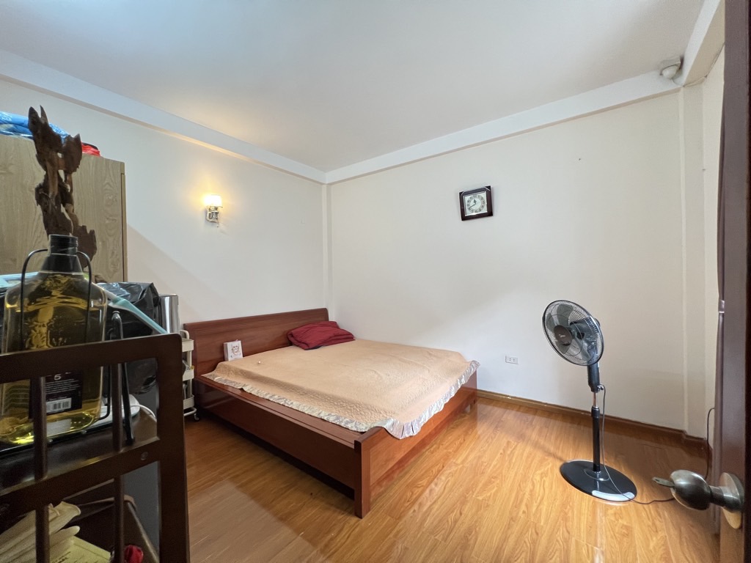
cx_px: 376
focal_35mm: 13
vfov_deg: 89.9
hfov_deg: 106.2
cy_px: 282
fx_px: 282
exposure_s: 1/50
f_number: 1.8
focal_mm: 1.57
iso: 160
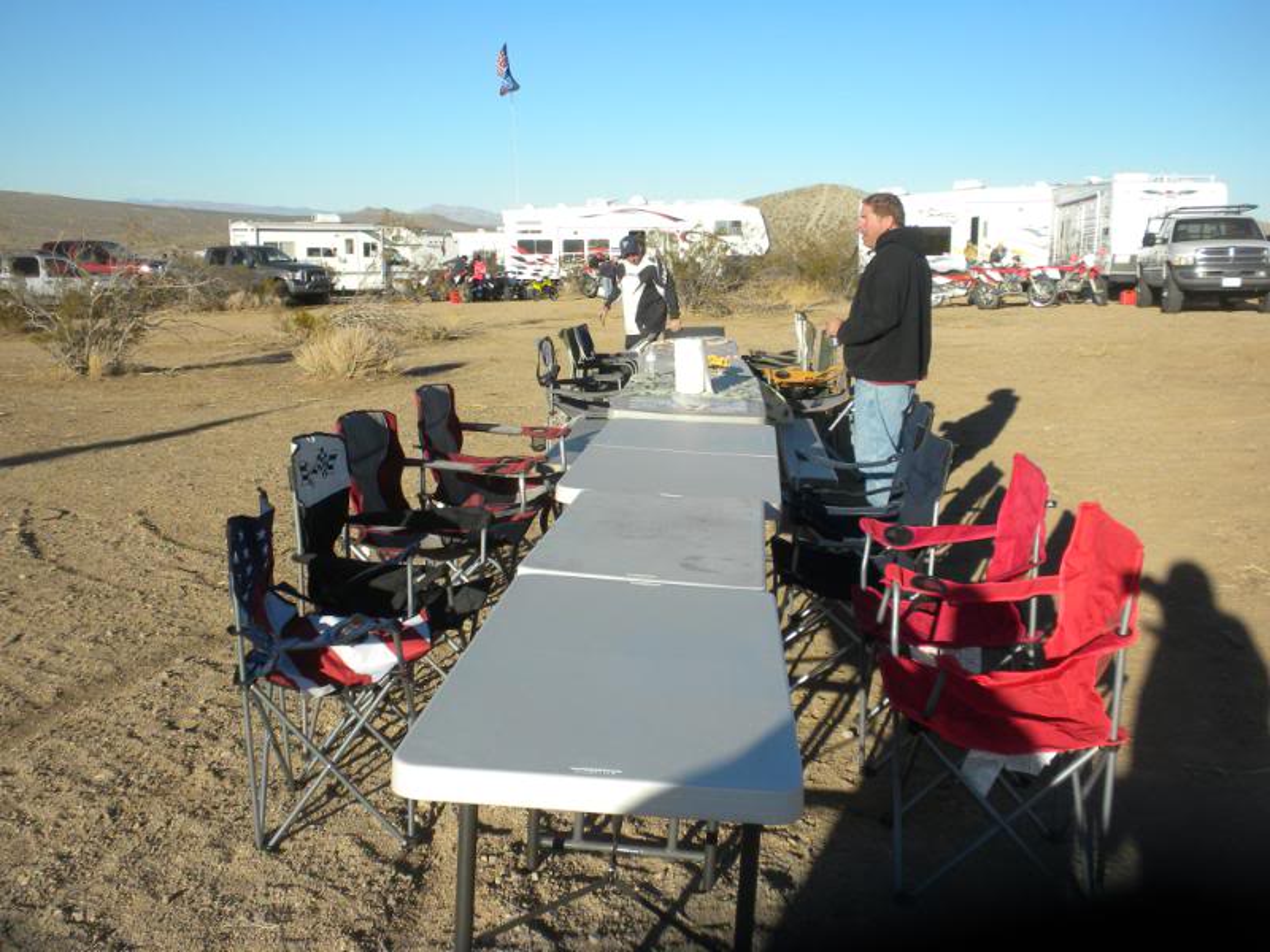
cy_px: 476
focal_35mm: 37
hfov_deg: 50.1
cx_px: 635
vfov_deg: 38.7
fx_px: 1357
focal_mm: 6.6
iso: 90
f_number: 10
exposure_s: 1/154
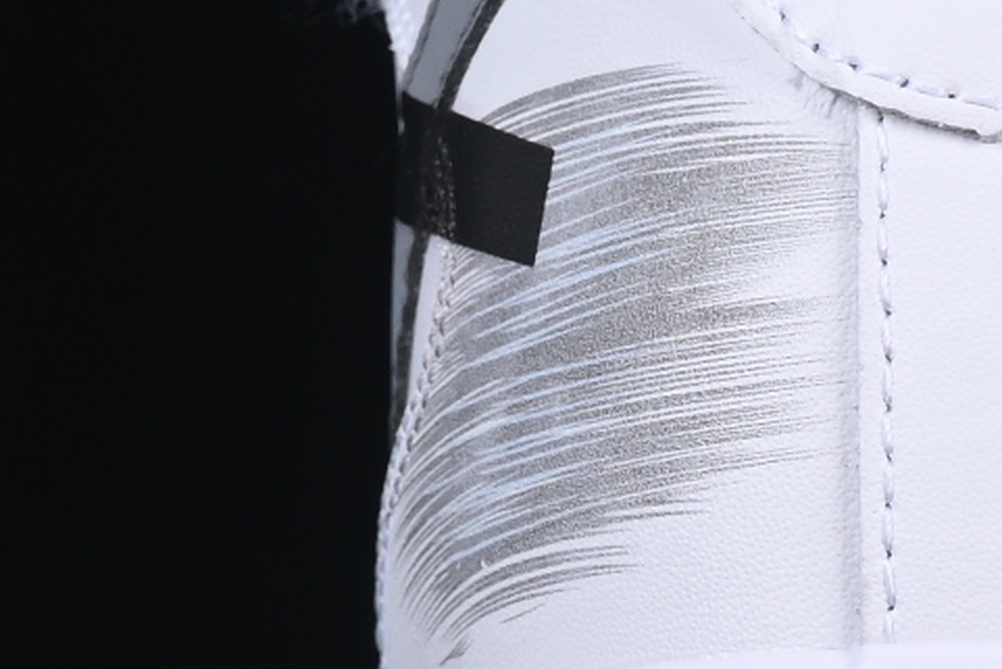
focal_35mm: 434
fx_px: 12083
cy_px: 121
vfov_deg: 3.2
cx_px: 1683
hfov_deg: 4.7
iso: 160
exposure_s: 1/80
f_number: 8
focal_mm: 50
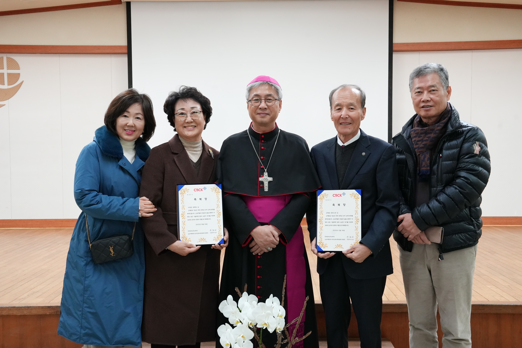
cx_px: 261
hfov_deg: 46.4
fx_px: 609
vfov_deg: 31.9
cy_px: 174
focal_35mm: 42
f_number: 8
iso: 3200
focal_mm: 42
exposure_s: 1/80
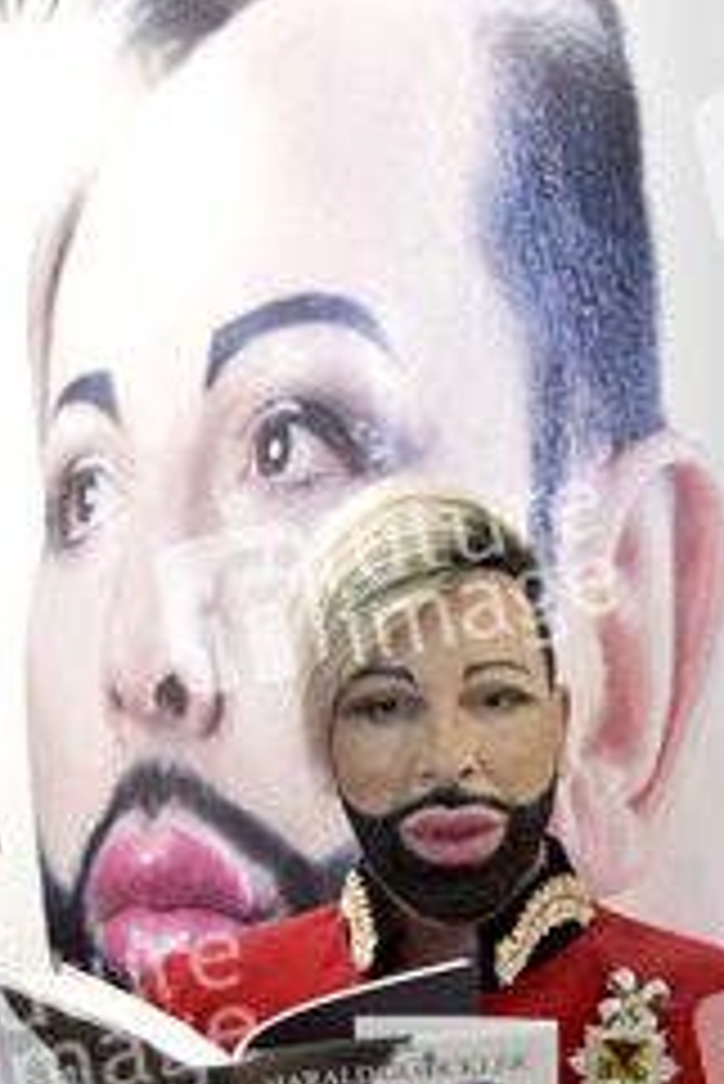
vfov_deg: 36.6
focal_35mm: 53
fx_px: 1596
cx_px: 517
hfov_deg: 25.3
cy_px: 814
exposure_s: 1/60
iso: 560
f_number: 4
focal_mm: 32
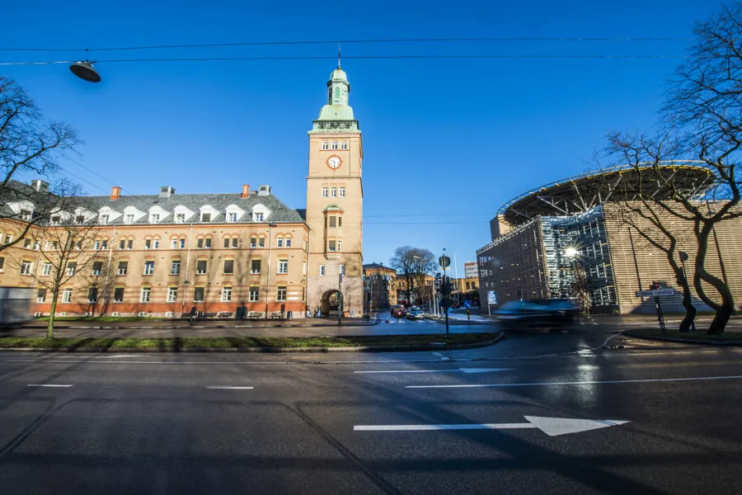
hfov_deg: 104.3
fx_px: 289
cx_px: 371
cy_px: 248
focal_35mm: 14
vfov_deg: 81.2
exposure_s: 1/10
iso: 64
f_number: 22
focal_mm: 14
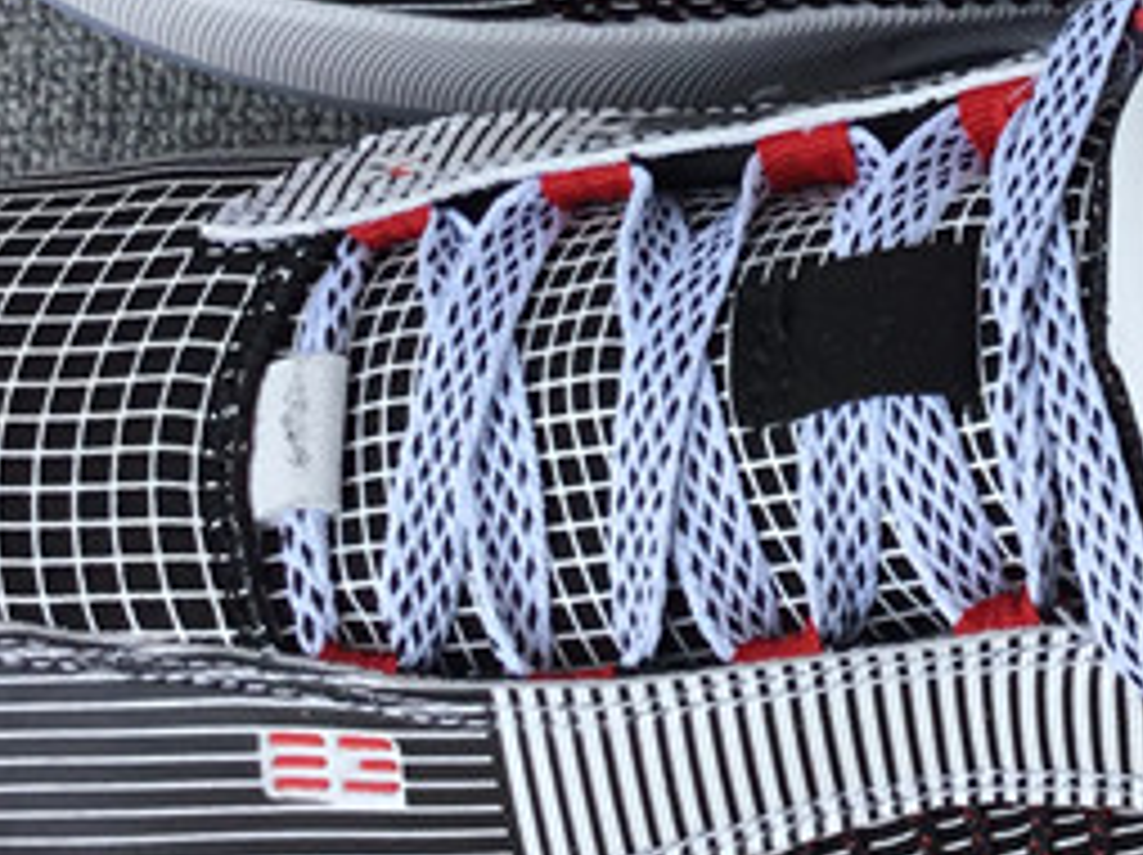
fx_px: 3629
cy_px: -205
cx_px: 1048
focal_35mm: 110
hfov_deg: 17.6
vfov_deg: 13.1
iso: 25
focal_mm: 3.3
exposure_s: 1/420
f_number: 2.4
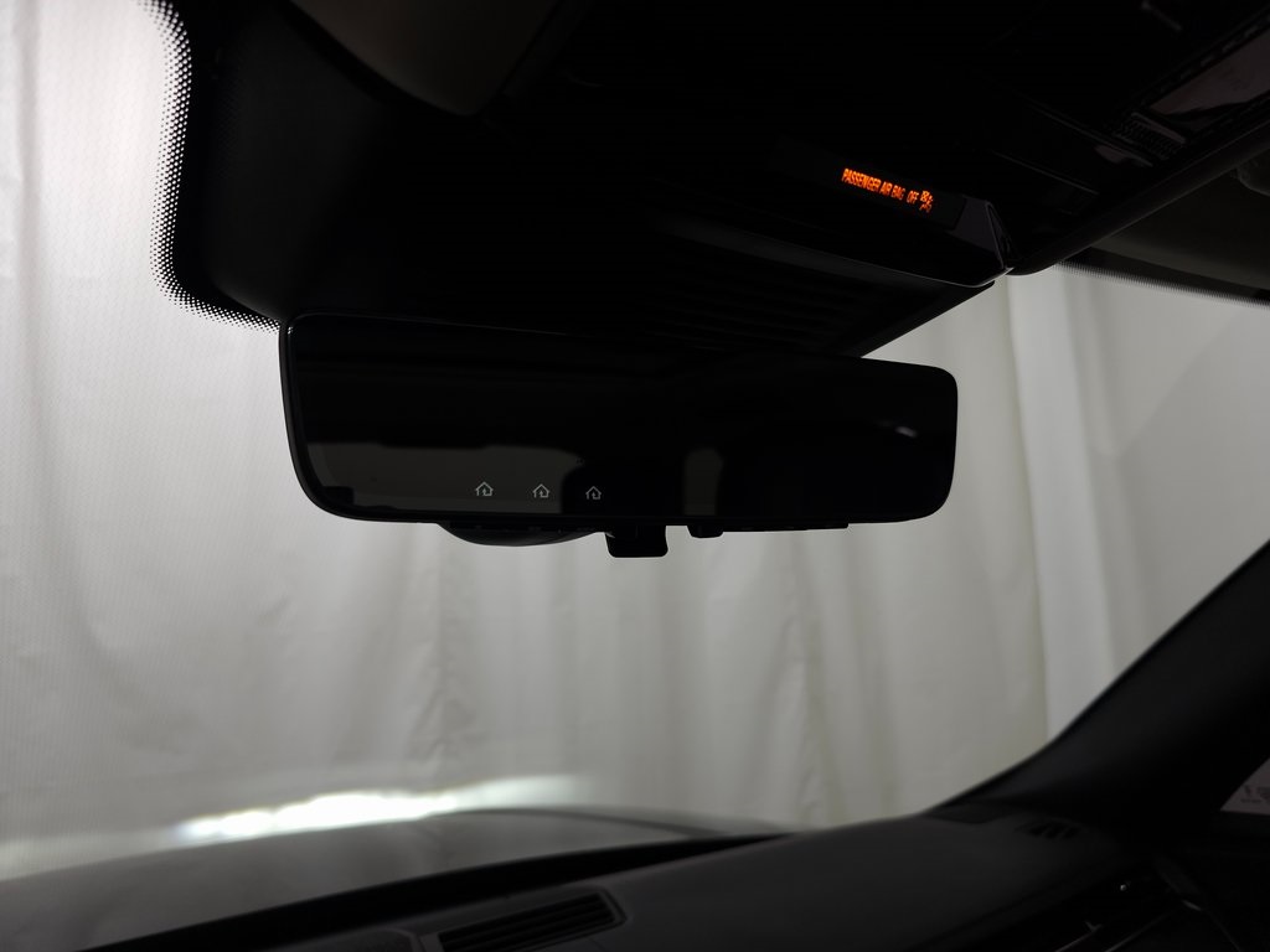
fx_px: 844
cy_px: 476
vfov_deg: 58.9
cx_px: 635
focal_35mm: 23
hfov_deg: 73.9
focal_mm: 6.3
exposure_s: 1/60
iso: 16
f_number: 1.7
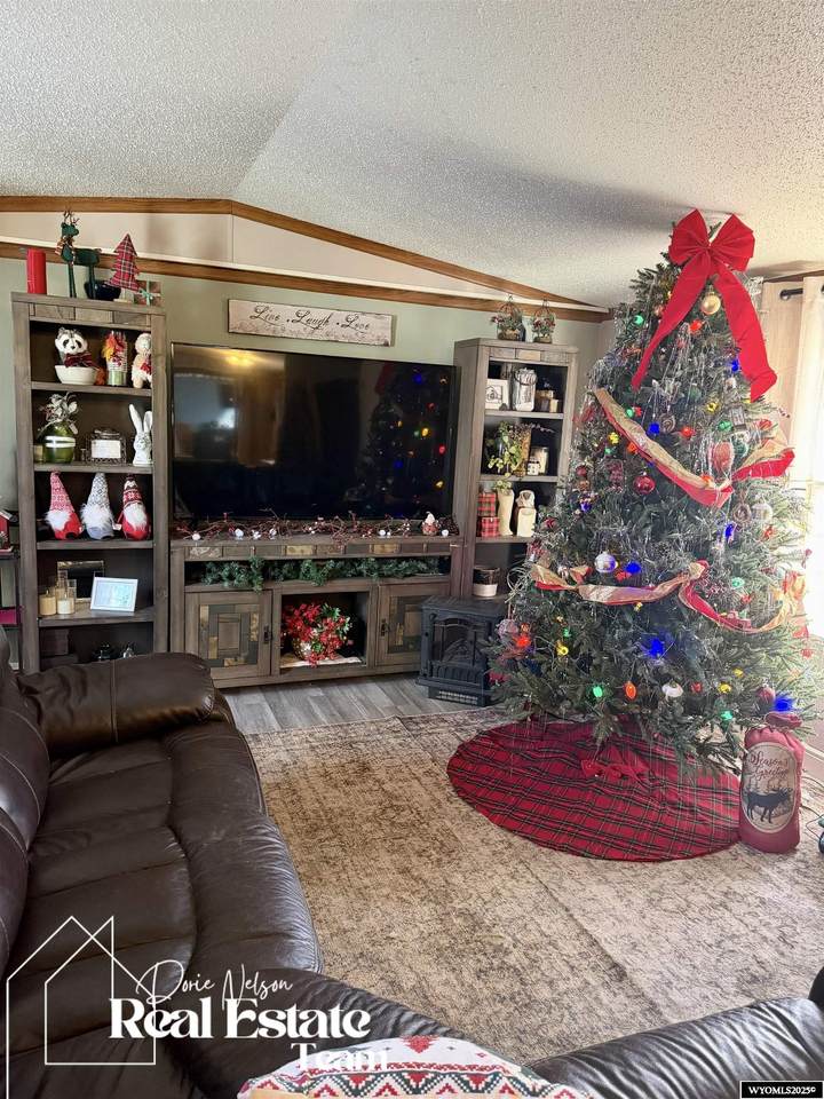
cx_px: 412
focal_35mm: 24
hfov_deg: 56.8
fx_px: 762
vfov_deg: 71.6
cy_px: 550
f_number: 1.78
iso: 640
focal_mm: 6.76
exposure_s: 1/60
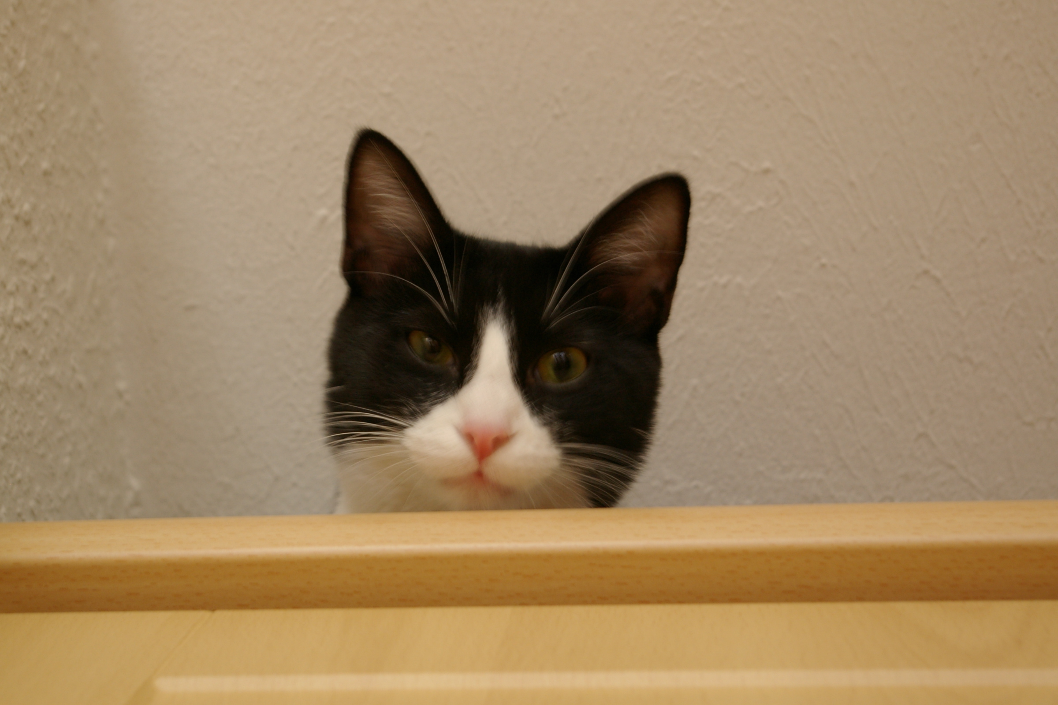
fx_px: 1984
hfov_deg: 29.9
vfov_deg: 20.2
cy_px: 352
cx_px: 529
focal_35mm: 68
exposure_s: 1/8
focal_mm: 45
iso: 400
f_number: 6.7
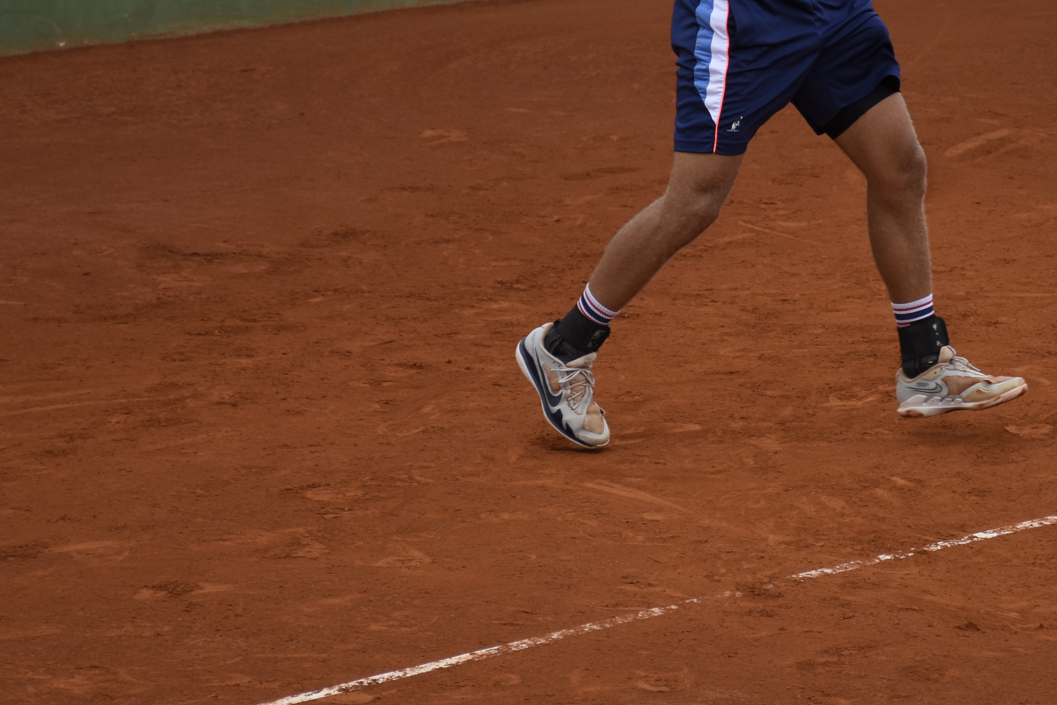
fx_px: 6808
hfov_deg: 8.9
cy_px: 65
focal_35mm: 232
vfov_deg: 5.9
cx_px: 780
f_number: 5.3
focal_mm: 85
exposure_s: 1/640
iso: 250
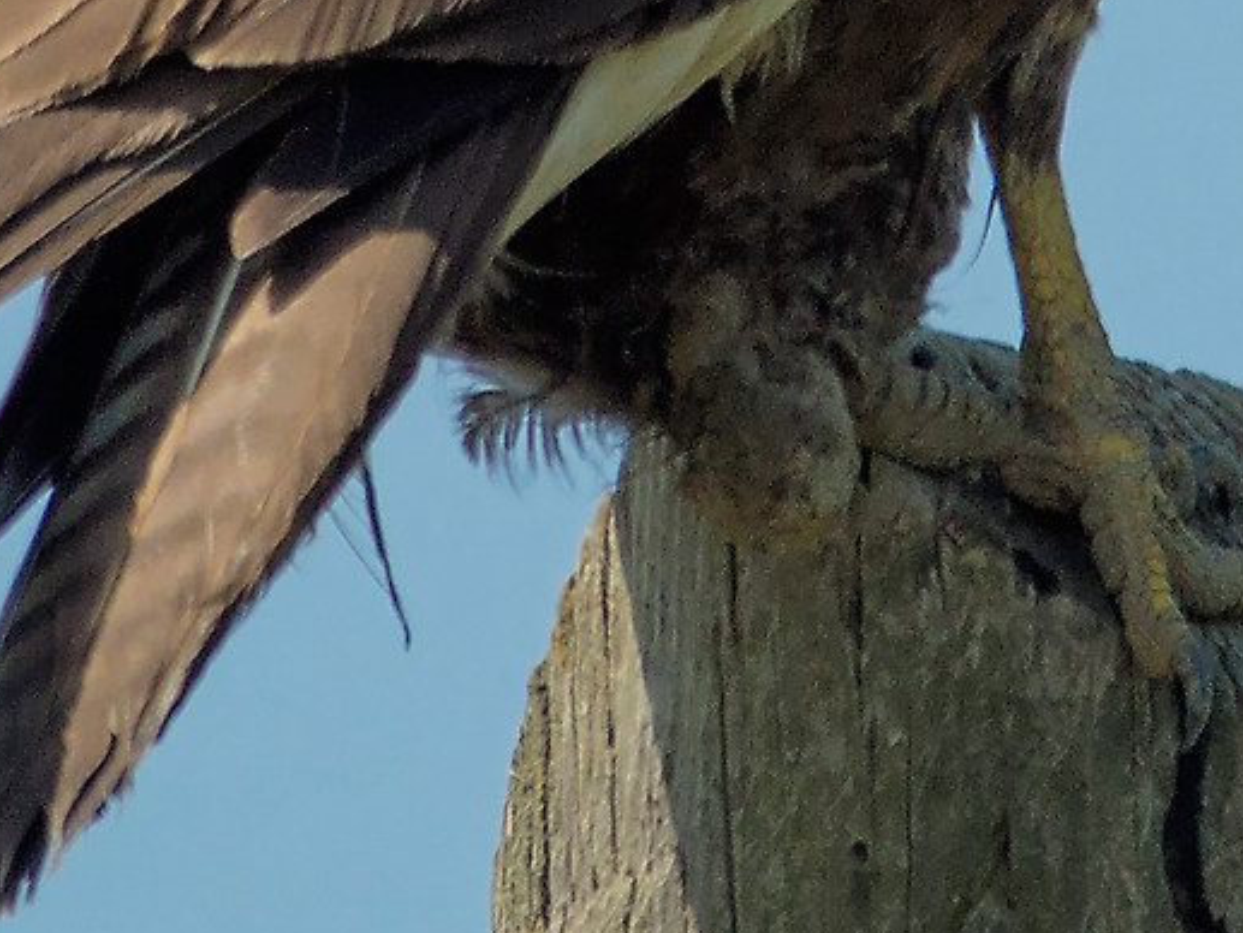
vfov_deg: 0.4
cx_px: 197
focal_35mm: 3343
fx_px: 120069
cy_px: -213
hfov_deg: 0.6
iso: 200
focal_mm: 500
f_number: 6.3
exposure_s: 1/1250
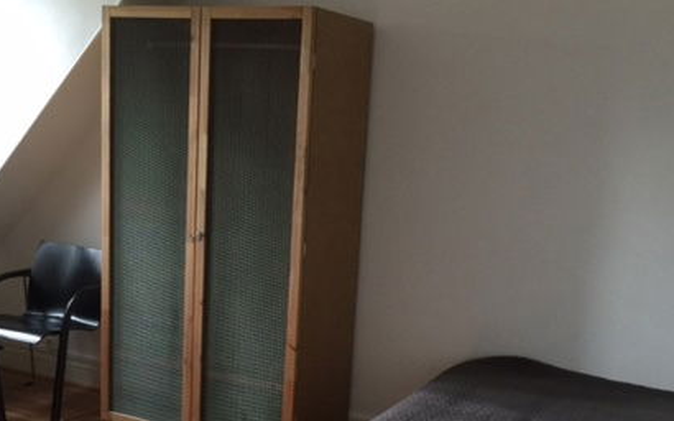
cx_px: 334
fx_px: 881
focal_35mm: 48
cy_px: 316
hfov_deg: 41.8
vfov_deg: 26.5
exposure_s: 1/17
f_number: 2.2
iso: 80
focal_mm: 4.15
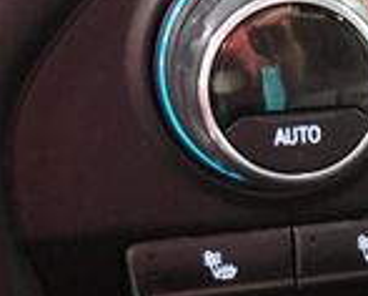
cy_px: 320
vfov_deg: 15.4
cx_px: 518
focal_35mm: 98
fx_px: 1069
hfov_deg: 17.9
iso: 6400
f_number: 3.5
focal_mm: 16
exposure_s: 1/8
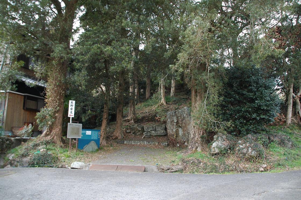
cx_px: 150
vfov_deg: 47.8
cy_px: 100
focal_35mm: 27
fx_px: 225
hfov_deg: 67.4
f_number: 6.3
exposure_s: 1/60
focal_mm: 18
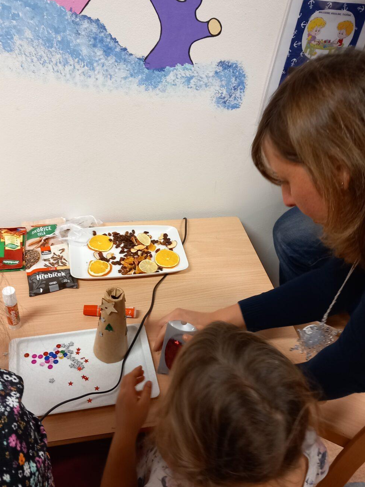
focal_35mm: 33
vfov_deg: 55.3
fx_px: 464
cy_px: 253
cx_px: 167
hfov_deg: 42.9
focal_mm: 4
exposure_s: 1/33.3
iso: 200
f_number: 1.8
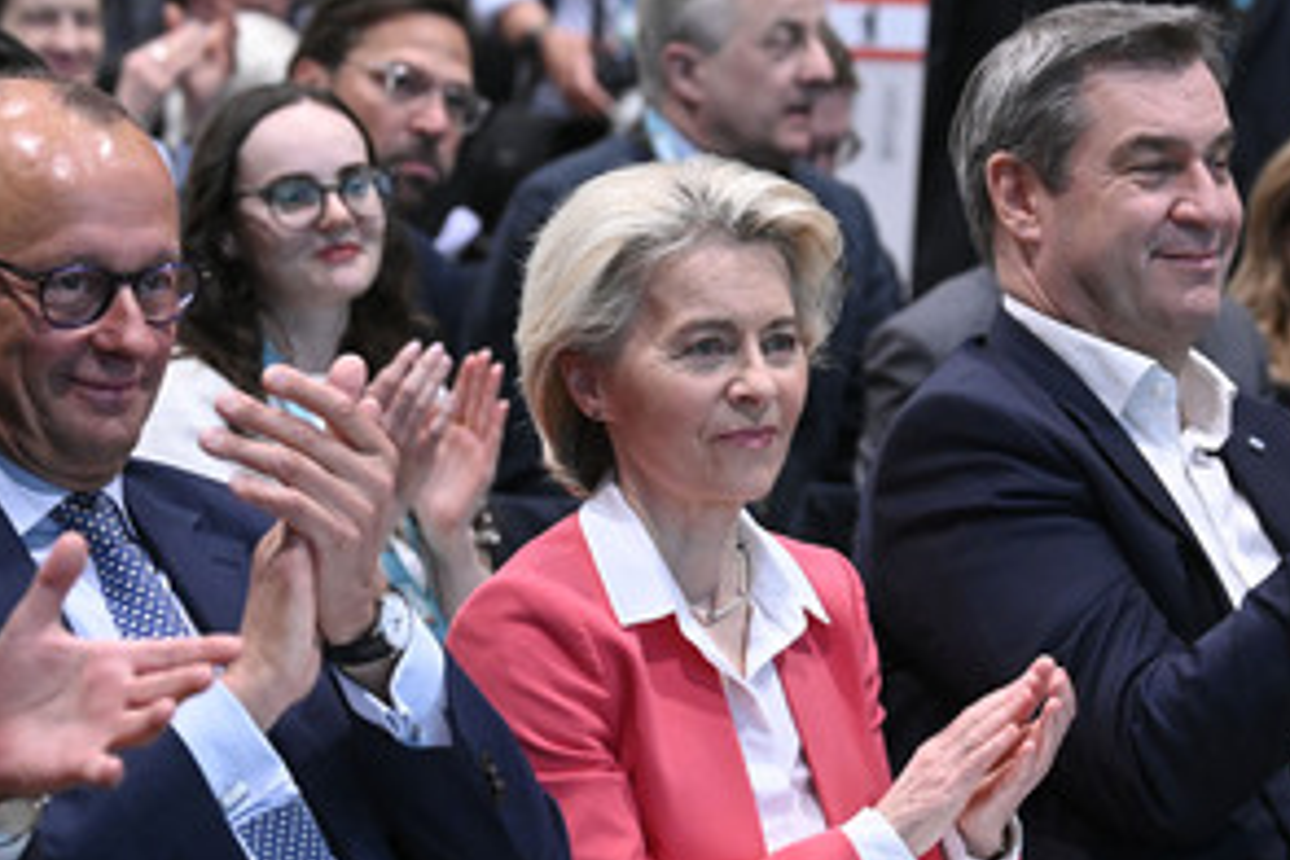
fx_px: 6700
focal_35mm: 187
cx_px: 691
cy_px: 579
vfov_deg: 7.3
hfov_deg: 11.0
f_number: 5
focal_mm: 122
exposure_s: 1/250
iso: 10000
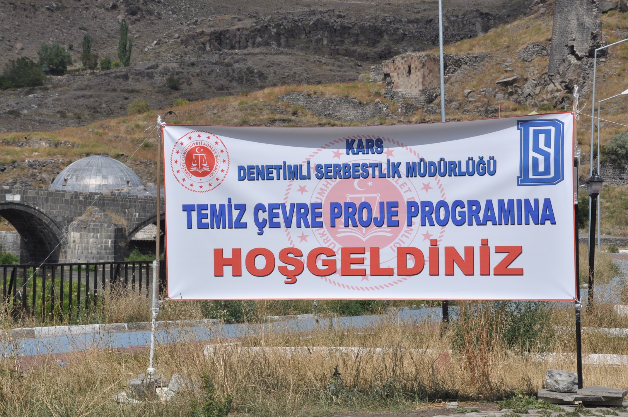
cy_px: 208
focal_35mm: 105
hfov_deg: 19.5
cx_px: 314
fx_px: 1829
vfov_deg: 13.0
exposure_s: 1/2000
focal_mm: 70
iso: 500
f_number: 11
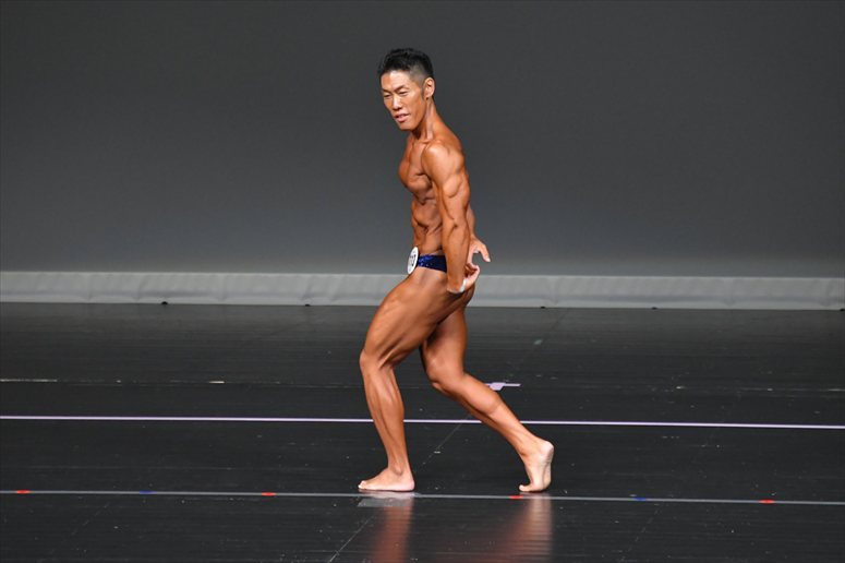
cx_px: 422
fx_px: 8094
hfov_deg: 6.0
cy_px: 282
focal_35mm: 345
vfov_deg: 4.0
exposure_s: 1/400
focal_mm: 230
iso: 4000
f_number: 5.6
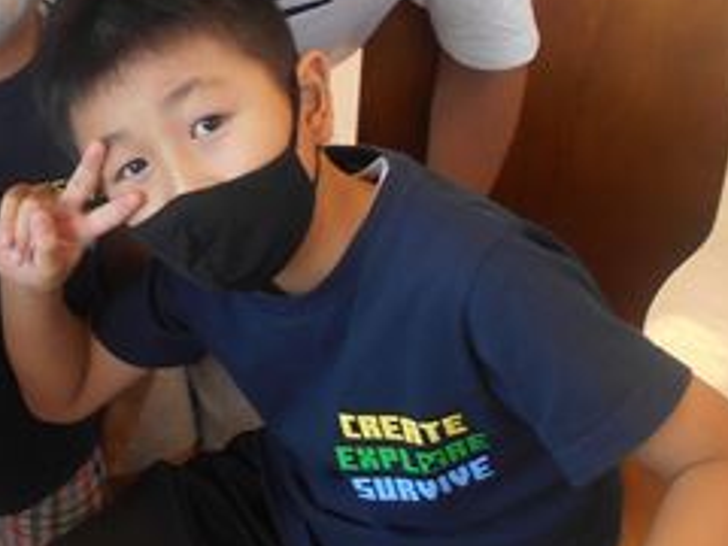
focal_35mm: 65
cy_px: 52
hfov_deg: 28.1
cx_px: 6
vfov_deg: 22.0
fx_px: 1367
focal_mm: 4.6
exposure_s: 1/30
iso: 80
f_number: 3.2
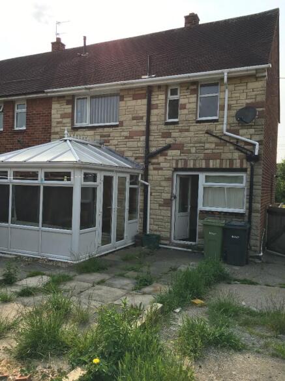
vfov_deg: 61.7
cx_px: 142
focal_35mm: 29
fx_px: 318
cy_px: 190
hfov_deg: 48.2
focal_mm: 4.15
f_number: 2.2
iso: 25
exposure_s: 1/905
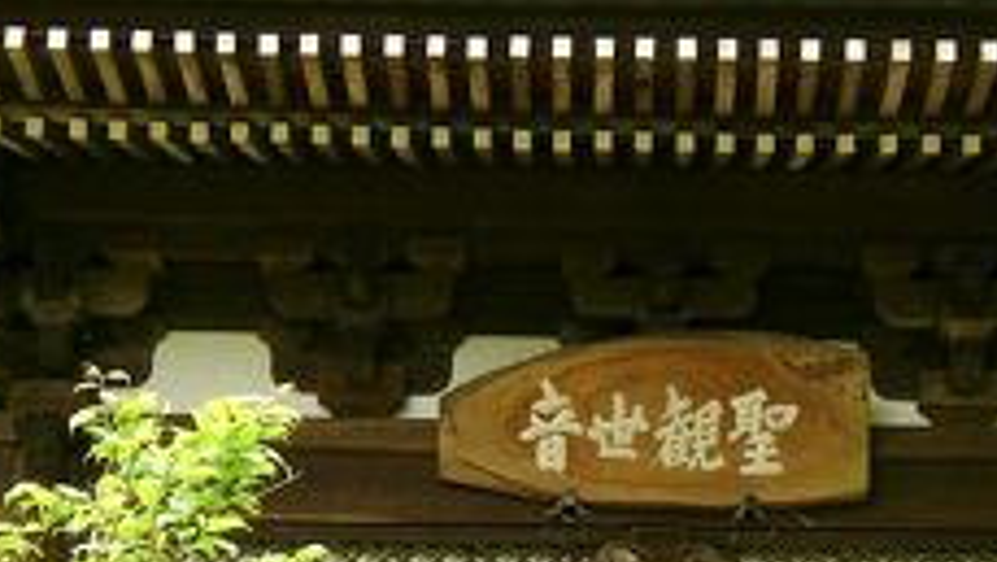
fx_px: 3755
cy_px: 381
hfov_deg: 15.1
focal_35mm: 142
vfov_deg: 8.5
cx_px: 583
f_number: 3.1
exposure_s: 1/125
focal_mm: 9.6
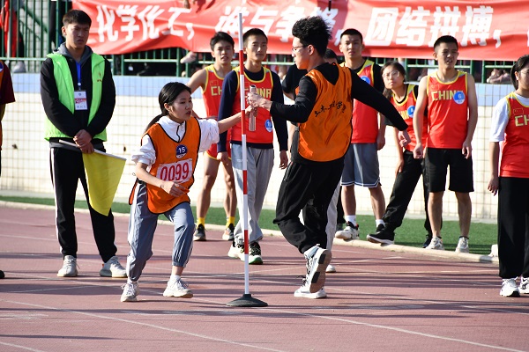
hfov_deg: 6.9
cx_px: 264
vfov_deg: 4.6
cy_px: 176
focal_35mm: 300
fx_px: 4408
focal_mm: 200
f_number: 5.6
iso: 250
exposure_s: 1/640
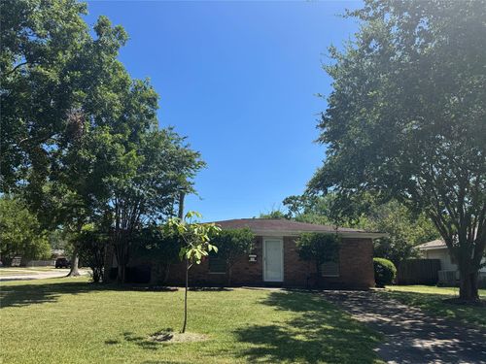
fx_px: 337
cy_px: 182
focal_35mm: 24
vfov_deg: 56.8
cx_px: 243
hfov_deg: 71.6
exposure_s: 1/3802
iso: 80
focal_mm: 6.76
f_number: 1.78
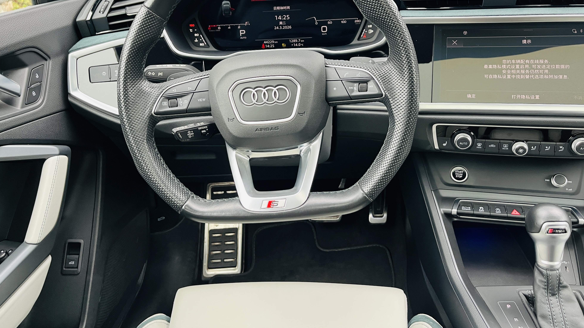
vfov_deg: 39.8
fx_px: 449
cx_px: 297
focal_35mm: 29
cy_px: 117
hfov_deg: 66.1
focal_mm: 5.1
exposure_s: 1/60
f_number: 1.6
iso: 200
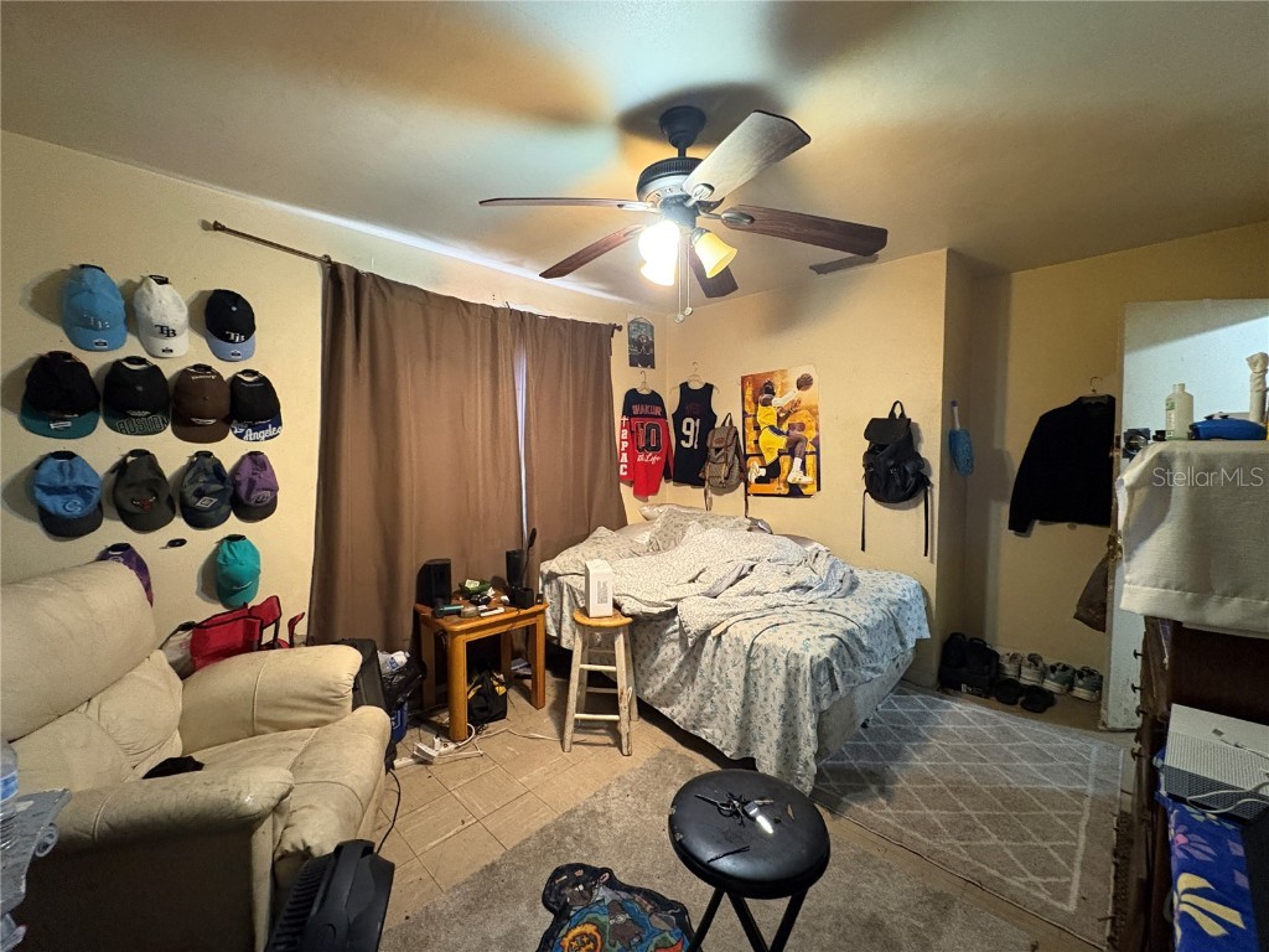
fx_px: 513
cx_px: 634
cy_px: 476
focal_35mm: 14
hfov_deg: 102.1
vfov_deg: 85.7
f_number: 2.2
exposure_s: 1/40
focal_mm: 2.22
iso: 800
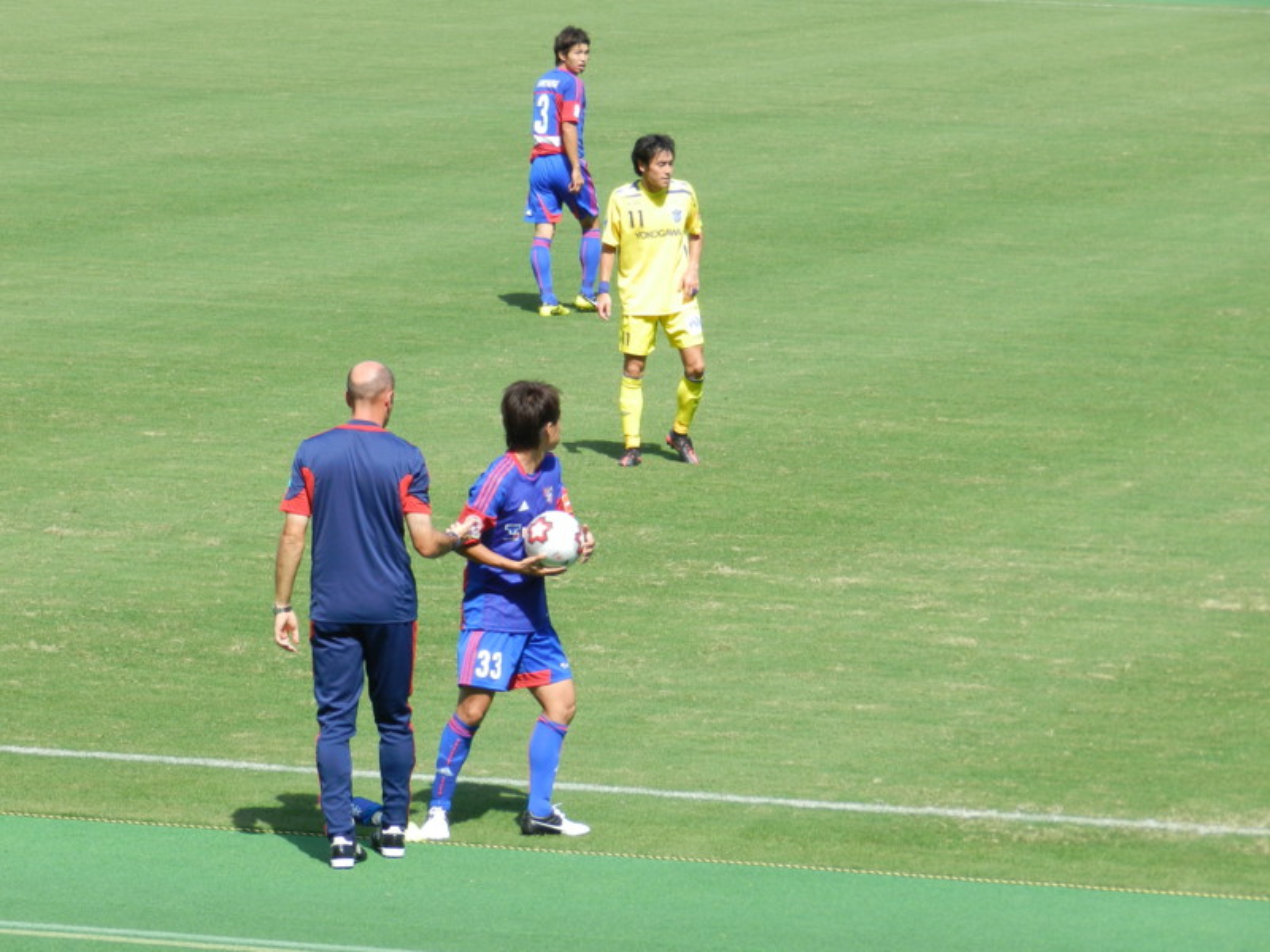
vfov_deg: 6.2
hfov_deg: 8.3
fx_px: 8768
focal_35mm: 239
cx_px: 635
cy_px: 476
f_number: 5.1
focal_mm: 42.4
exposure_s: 1/320
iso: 160
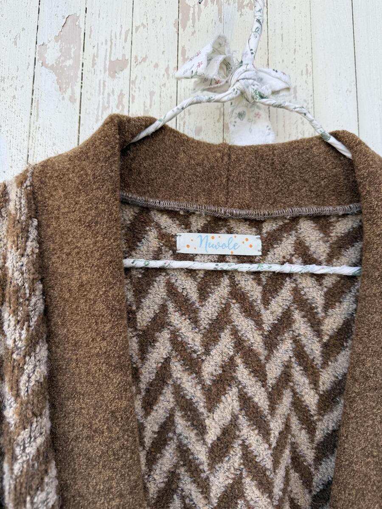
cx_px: 191
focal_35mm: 24
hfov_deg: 56.8
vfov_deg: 71.6
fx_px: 353
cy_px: 254
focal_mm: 6.76
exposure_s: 1/399
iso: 80
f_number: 1.78
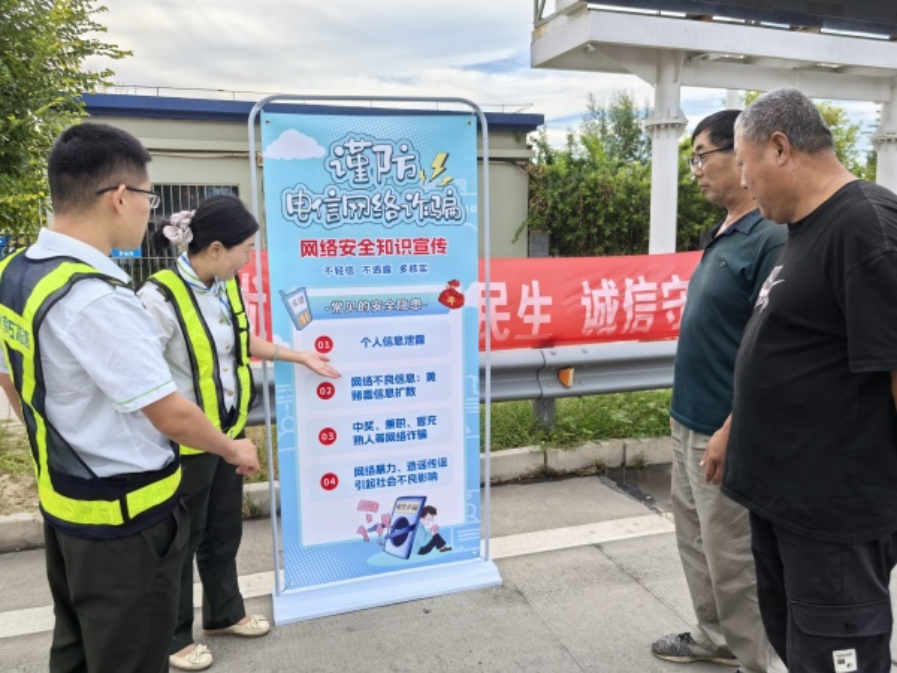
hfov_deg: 65.3
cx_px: 448
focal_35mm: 27
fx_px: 700
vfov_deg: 51.4
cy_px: 336
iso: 50
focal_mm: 5.75
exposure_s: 1/952
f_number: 1.4
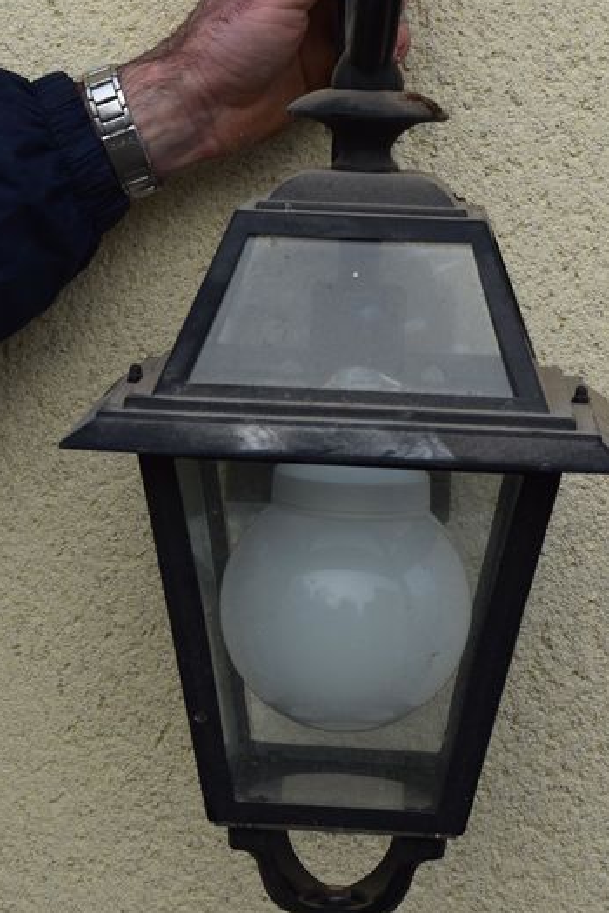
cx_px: 264
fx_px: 3045
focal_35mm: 120
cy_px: 268
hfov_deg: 11.4
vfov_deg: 17.0
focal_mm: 42
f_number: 10
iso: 400
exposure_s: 1/250
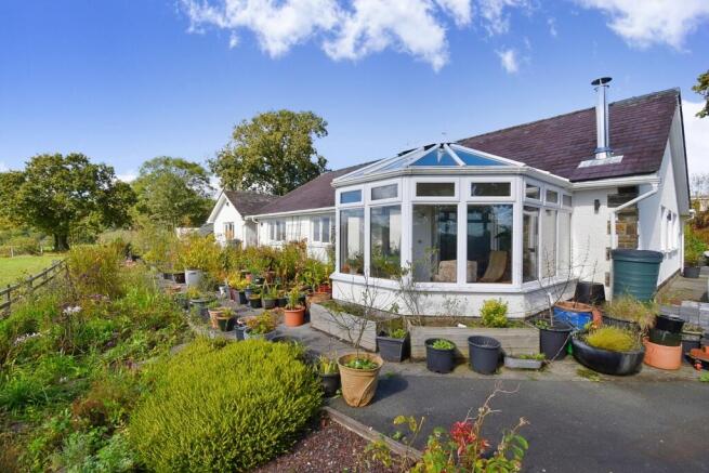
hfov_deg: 100.4
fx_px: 295
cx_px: 354
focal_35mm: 15
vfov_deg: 77.4
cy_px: 236
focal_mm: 10
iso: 100
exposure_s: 1/250
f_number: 8
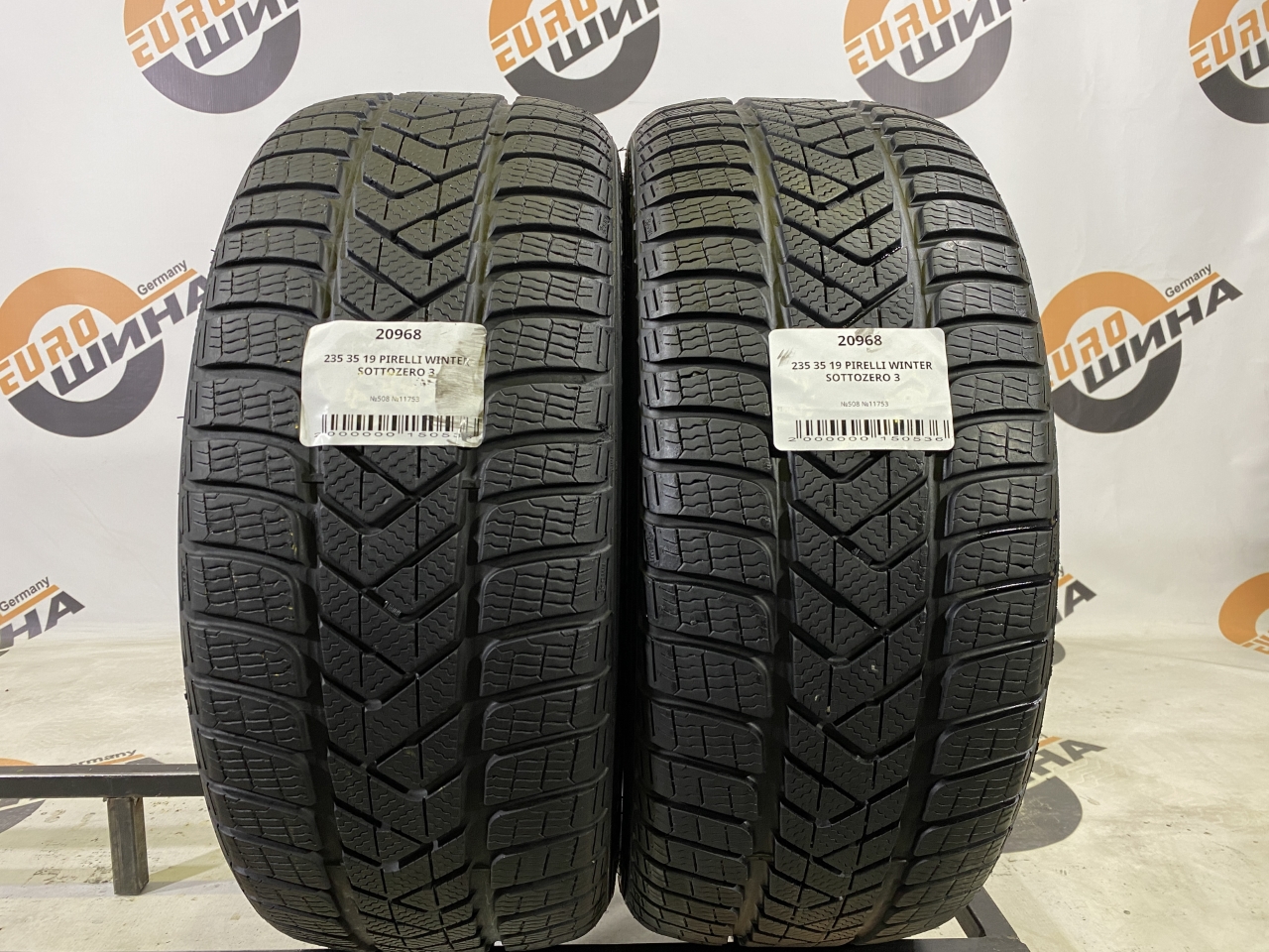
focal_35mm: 26
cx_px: 634
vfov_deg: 53.1
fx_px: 953
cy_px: 476
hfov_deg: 67.3
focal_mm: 4.25
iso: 80
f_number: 1.8
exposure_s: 1/50
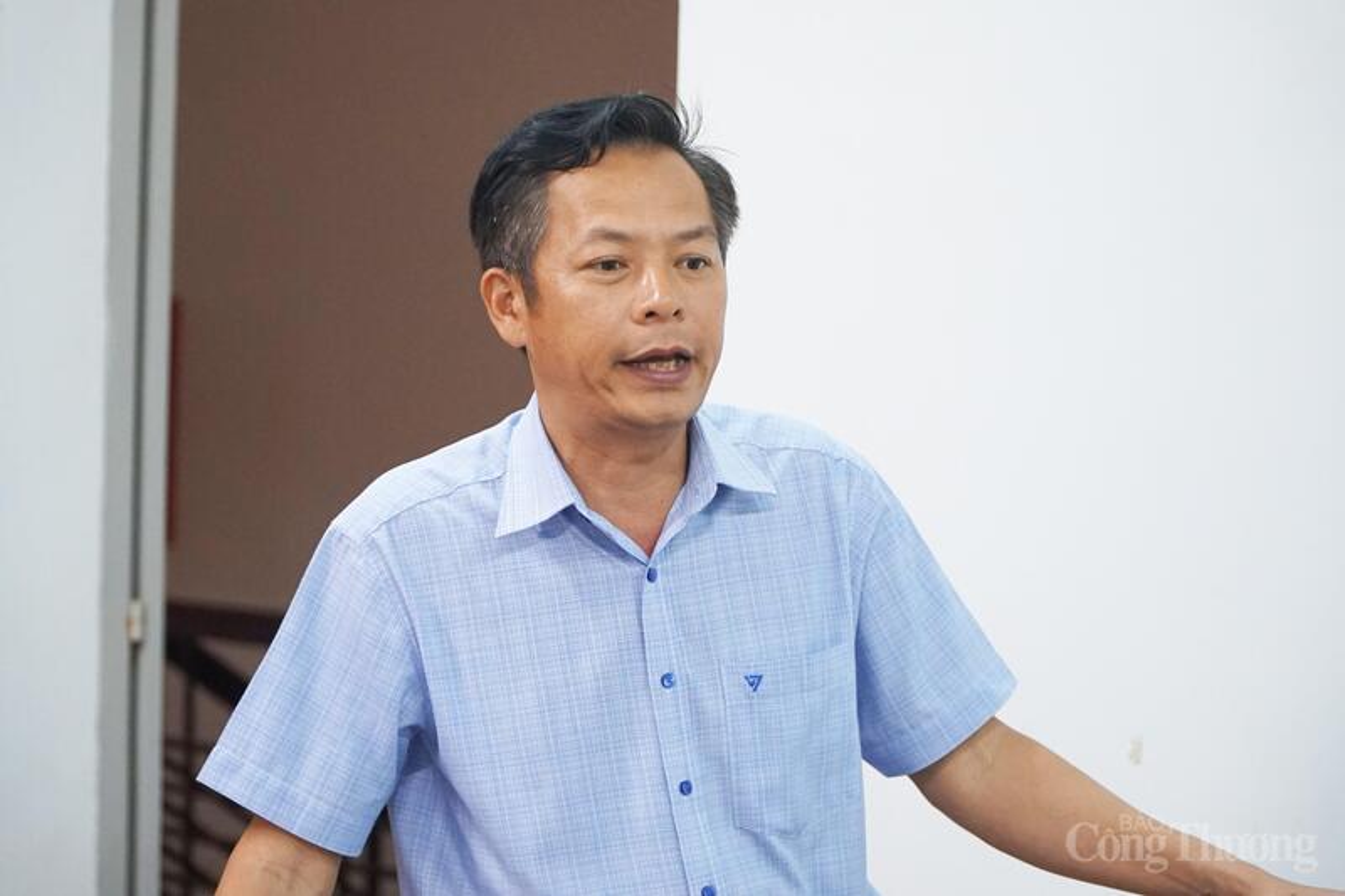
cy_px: 448
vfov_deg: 12.3
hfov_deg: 18.4
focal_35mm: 111
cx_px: 672
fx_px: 4146
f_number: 4
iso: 2000
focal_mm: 74
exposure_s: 1/125
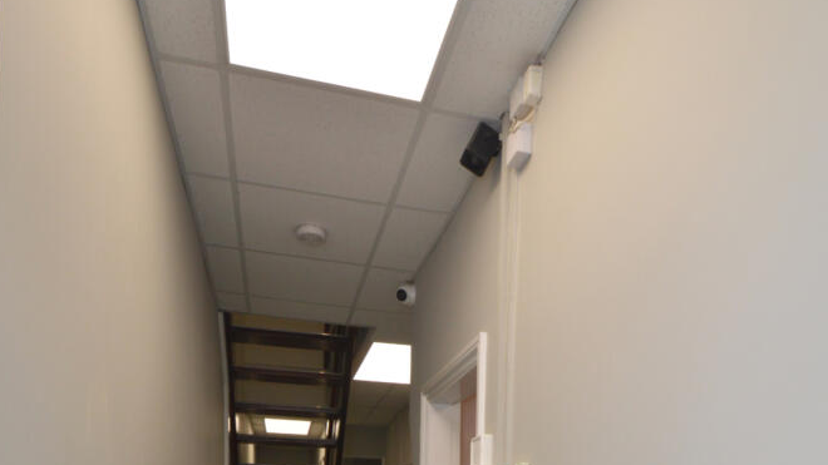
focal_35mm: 27
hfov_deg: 70.2
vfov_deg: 35.6
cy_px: 533
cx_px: 422
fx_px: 589
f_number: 5
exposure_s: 1/100
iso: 400
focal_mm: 11
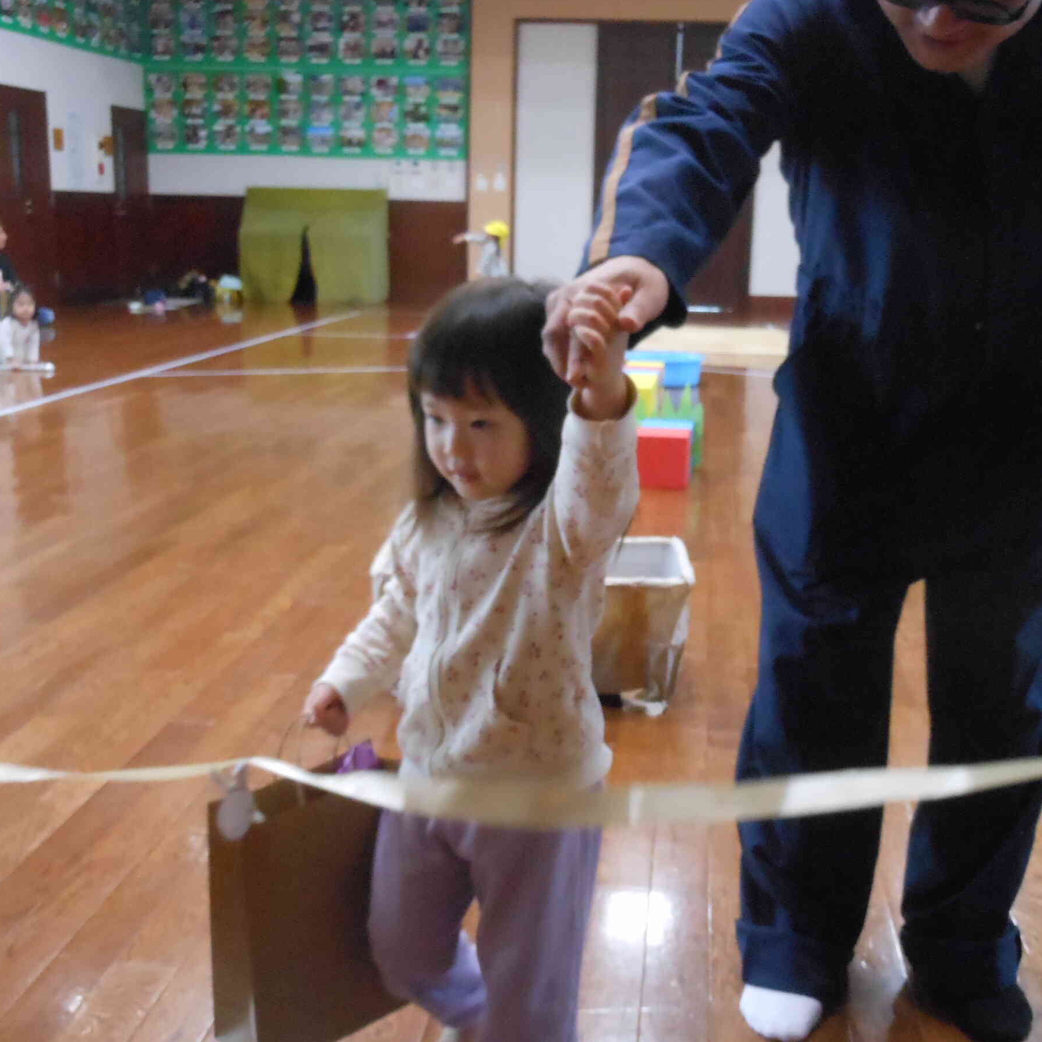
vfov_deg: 40.0
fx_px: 1430
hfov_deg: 39.9
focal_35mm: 42
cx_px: 613
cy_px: 527
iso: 800
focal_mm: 5.9
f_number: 4
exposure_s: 1/80
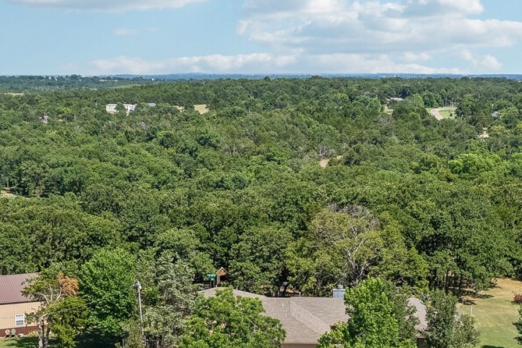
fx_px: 971
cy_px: 272
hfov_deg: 30.0
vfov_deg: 20.1
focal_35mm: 67
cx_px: 200
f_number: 2.8
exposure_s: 1/2000
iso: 100
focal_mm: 8.4
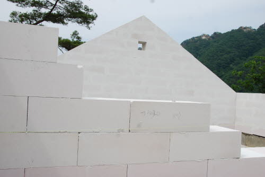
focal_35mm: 33
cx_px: 132
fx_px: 243
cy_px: 88
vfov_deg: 40.0
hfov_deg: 57.2
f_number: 8
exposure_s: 1/250
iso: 100
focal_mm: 22
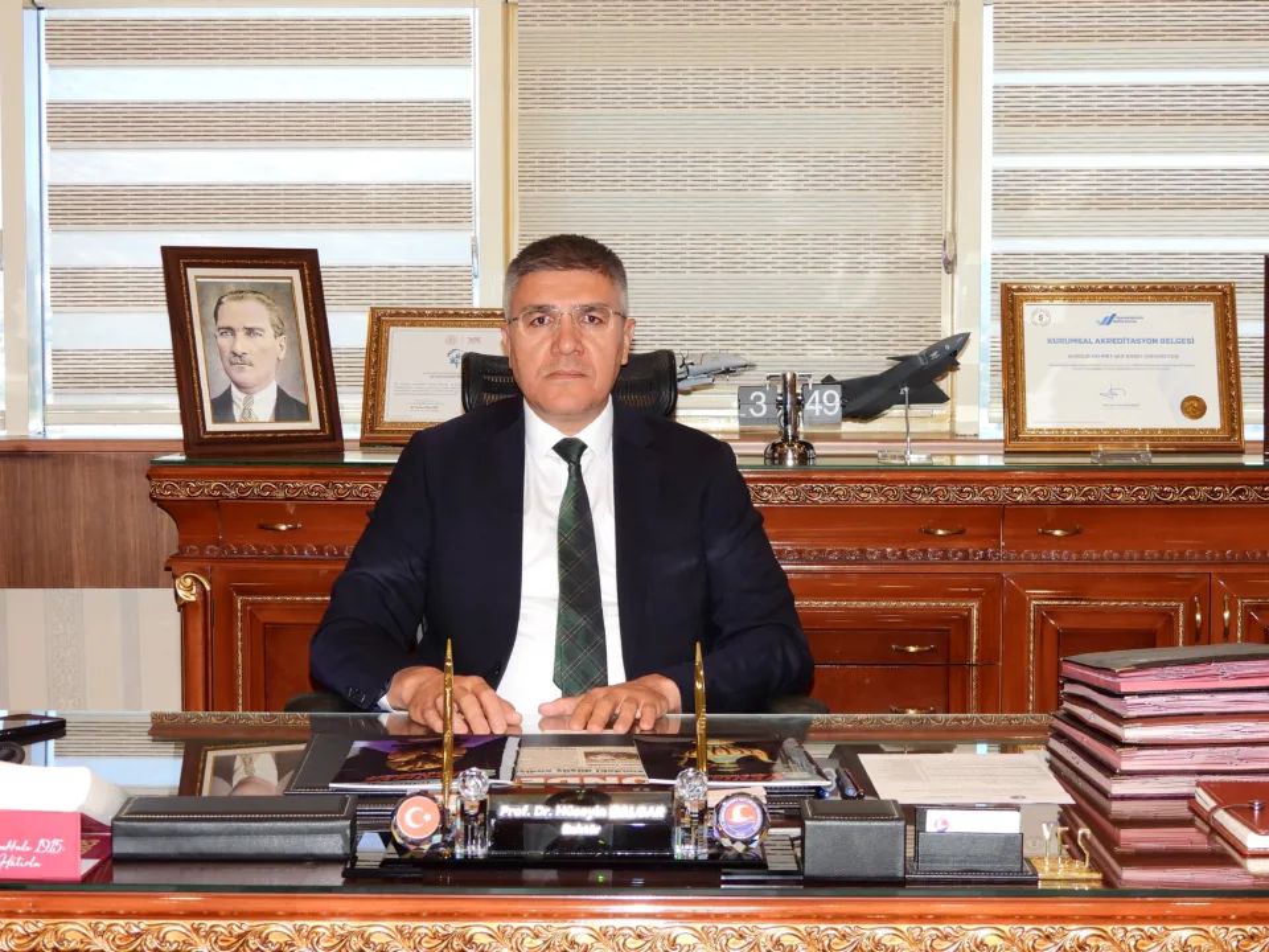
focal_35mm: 70
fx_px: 2566
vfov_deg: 21.0
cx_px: 634
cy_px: 476
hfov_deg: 27.8
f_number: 3.5
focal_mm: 12.5
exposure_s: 1/30
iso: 220
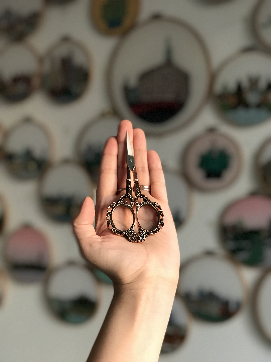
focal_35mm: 57
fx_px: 595
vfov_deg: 33.8
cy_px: 181
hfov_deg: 25.7
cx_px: 136
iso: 320
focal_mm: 6.6
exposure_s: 1/50
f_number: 2.8
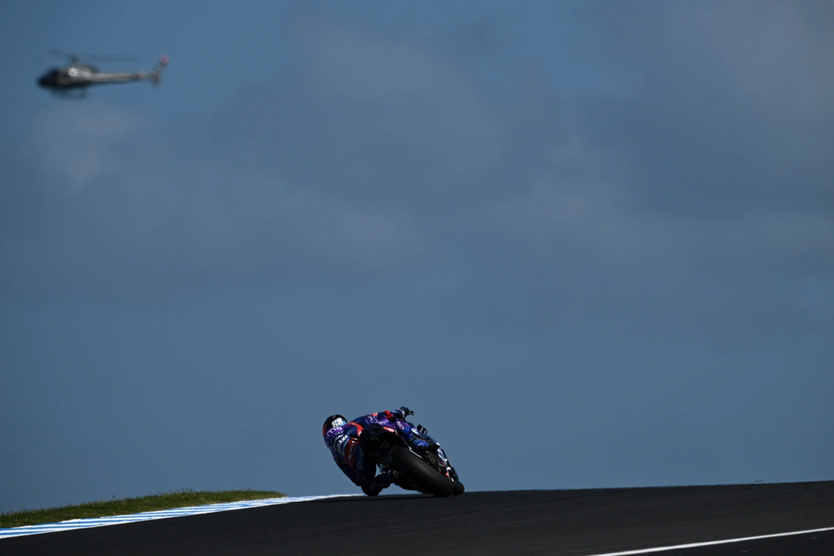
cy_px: 278
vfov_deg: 2.5
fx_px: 12972
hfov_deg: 3.7
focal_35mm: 560
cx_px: 417
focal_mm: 560
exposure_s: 1/1600
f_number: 6.3
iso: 100
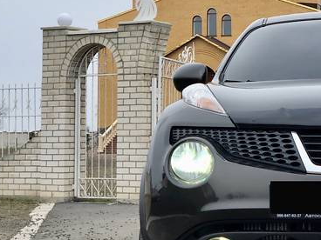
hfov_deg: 17.1
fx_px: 1048
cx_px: 308
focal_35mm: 113
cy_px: 91
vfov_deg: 13.1
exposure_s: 1/640
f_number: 2.4
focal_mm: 6
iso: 16
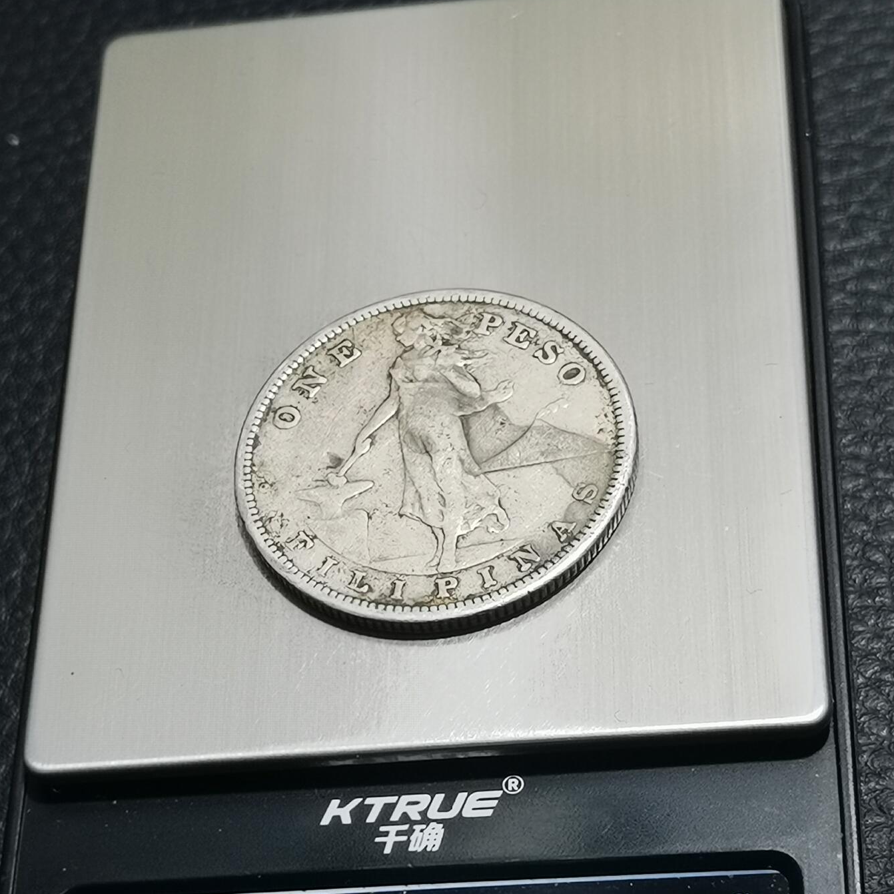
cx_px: 446
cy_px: 562
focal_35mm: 83
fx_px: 2425
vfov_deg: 20.8
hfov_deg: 20.9
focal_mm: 6.67
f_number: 1.9
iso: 160
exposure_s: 1/100
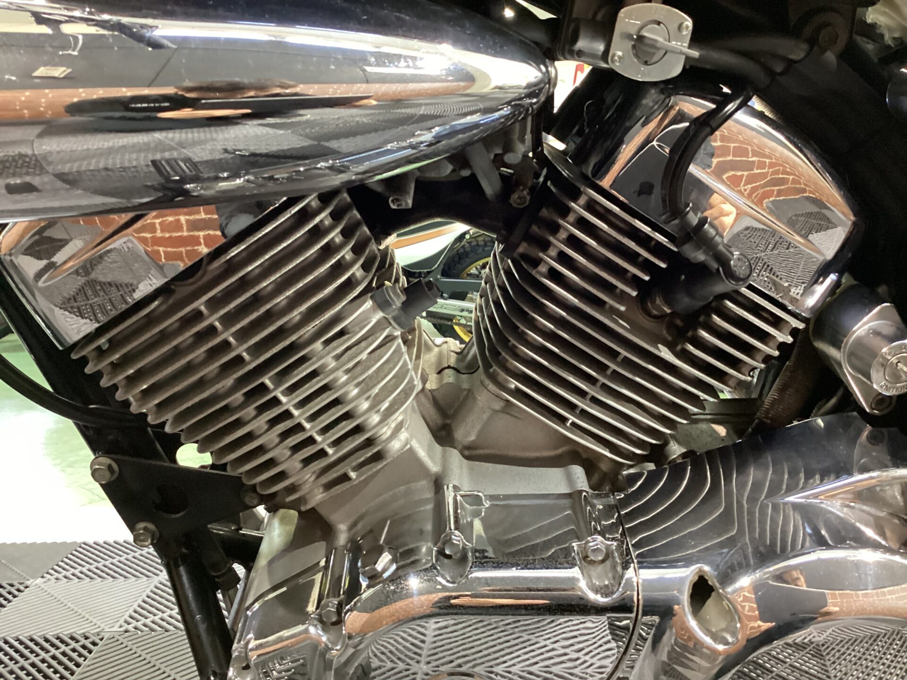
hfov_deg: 58.4
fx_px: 812
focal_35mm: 31
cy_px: 340
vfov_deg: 45.4
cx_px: 454
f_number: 2.4
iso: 500
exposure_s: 1/25
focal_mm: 3.3
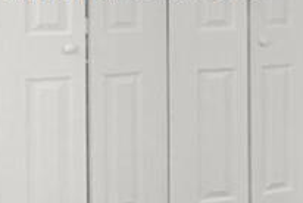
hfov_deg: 10.4
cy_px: -12
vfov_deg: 11.0
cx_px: 966
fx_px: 1045
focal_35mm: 124
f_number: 8
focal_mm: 16
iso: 400
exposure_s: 1/5
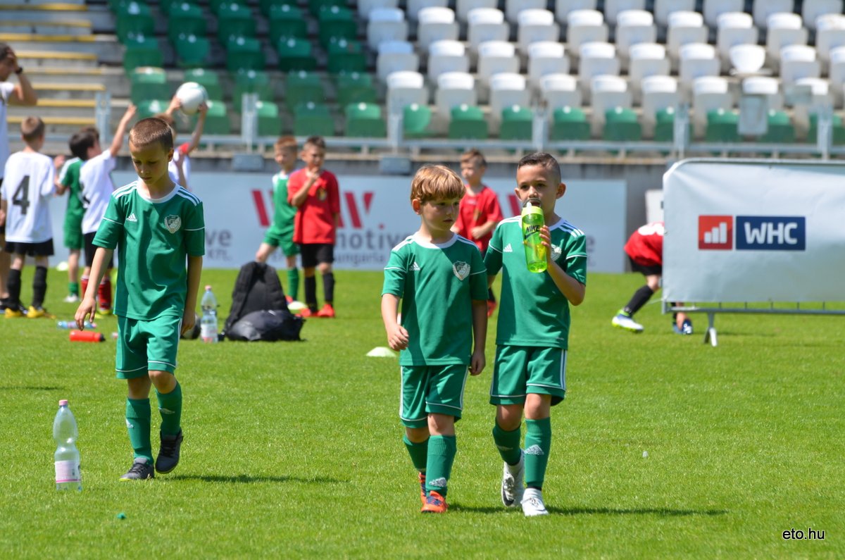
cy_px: 280
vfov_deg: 4.3
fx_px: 7379
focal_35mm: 315
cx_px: 422
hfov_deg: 6.6
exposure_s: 1/640
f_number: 6.3
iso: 200
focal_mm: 210
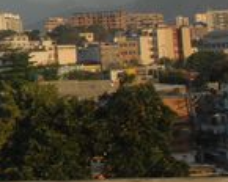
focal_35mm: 149
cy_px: -38
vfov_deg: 10.2
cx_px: -189
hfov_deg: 11.9
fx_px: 1005
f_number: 6.7
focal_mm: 24
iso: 500
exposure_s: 1/500
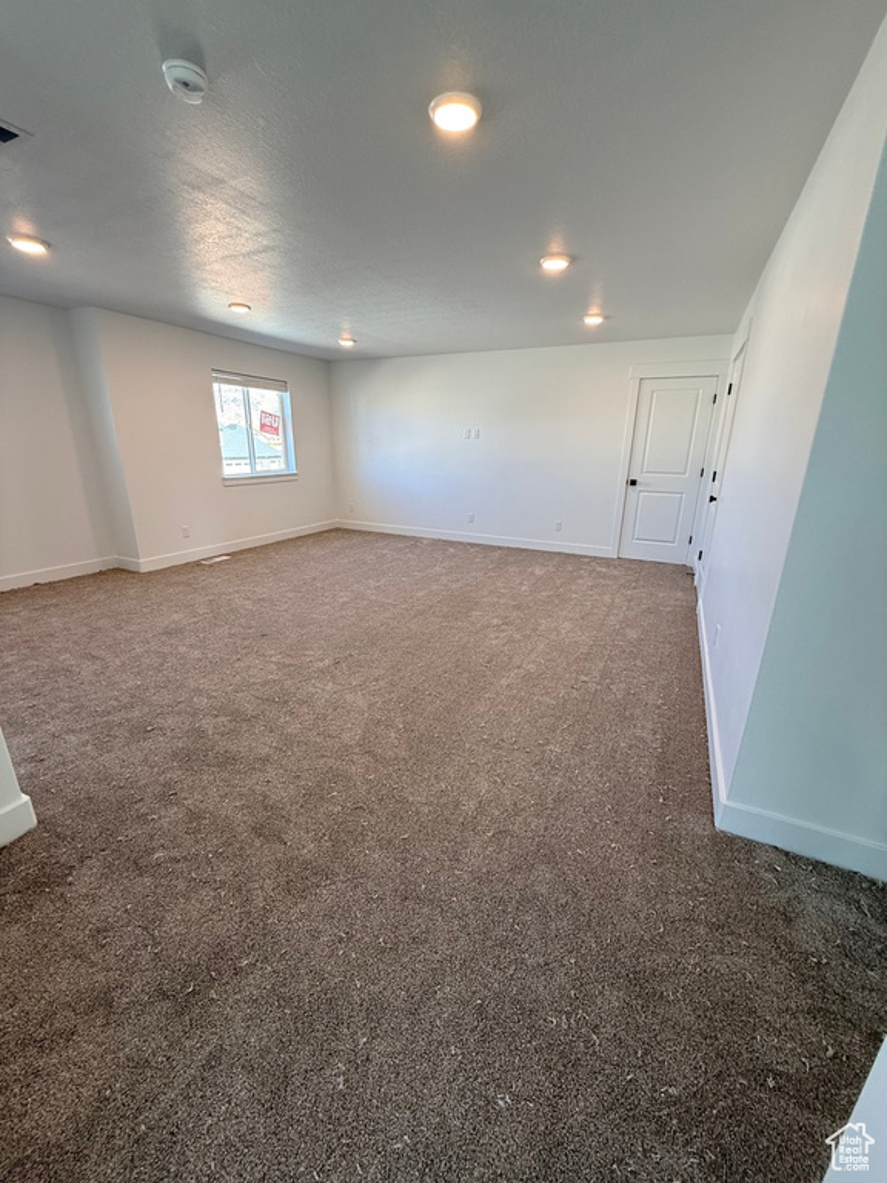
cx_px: 444
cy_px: 592
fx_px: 478
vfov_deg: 102.1
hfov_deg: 85.7
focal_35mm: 14
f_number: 2.2
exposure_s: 1/120
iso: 125
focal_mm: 2.22
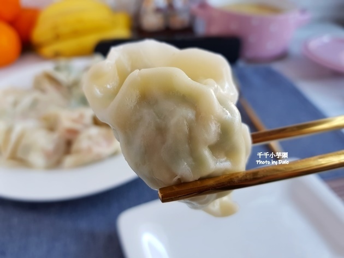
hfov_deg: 67.3
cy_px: 129
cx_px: 172
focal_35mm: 26
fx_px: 258
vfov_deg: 53.1
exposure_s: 1/50
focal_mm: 4.3
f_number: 1.7
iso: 64
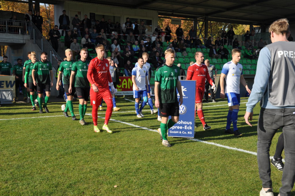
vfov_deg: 28.9
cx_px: 148
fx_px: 381
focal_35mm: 46
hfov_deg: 42.4
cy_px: 98
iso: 200
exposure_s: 1/250
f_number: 8
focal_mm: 31
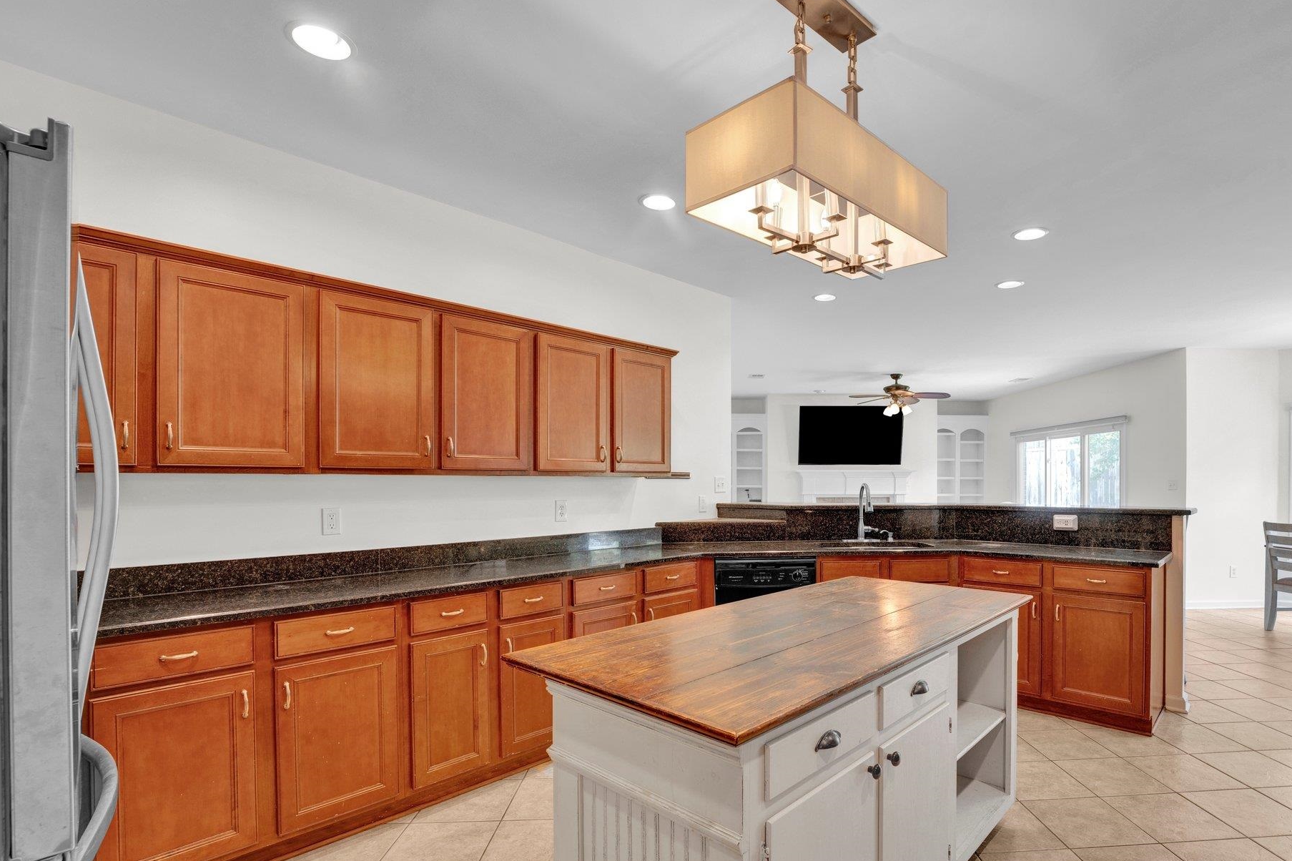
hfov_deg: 91.4
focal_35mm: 17
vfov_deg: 68.9
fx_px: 626
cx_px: 723
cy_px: 466
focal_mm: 15.4
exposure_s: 1/8
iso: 400
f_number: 8
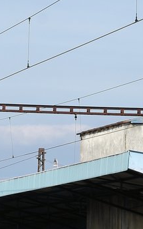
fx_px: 2060
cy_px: 251
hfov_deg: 3.9
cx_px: -108
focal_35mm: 331
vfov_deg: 6.3
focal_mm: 62
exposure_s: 1/800
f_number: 10
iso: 400
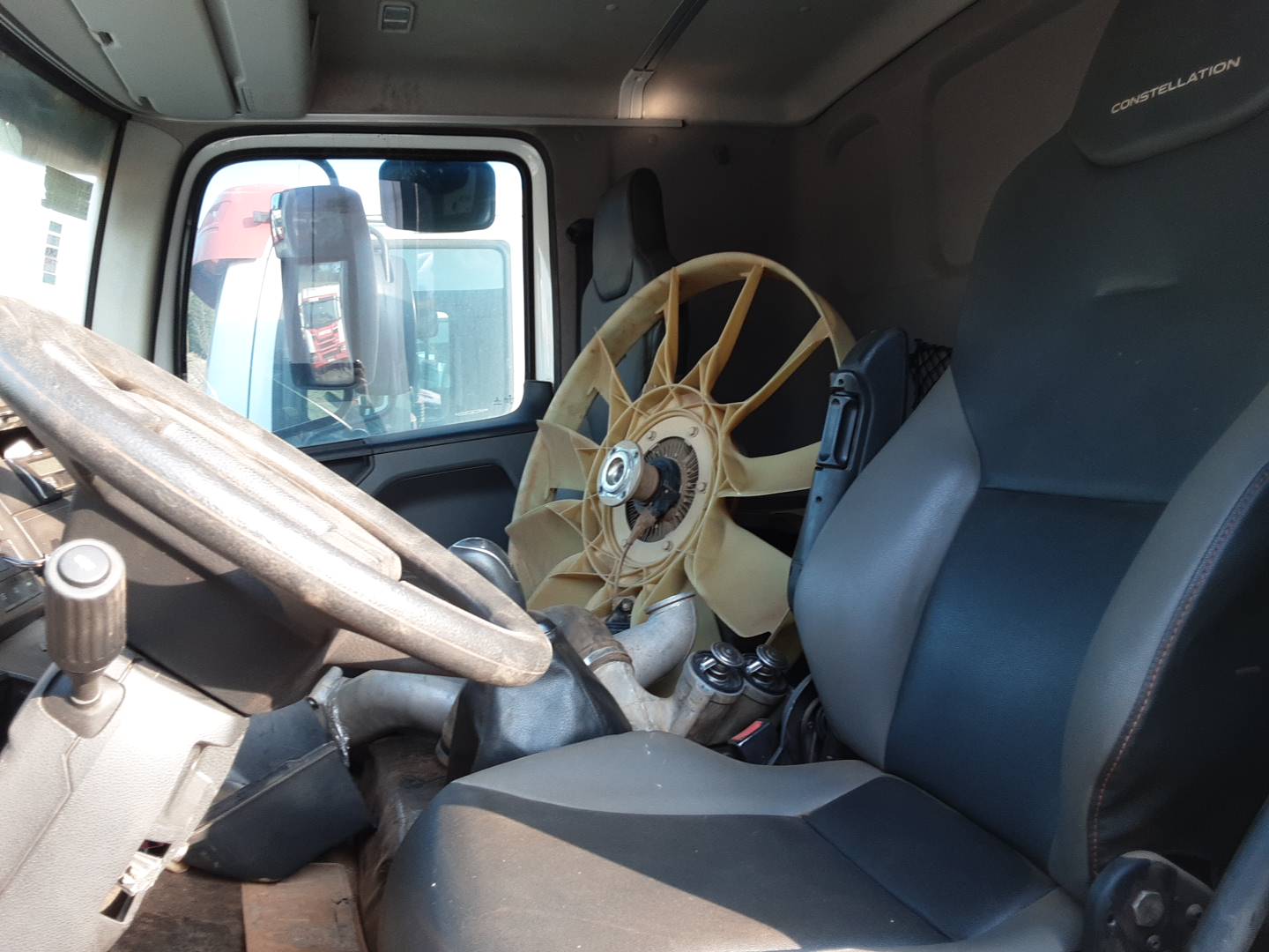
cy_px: 476
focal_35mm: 28
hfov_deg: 63.4
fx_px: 1026
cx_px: 634
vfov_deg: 49.7
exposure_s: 1/60
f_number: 1.9
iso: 48
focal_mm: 2.9
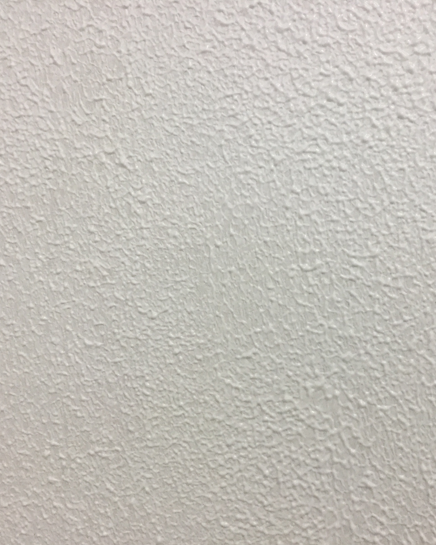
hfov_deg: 36.4
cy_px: 276
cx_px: 255
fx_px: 661
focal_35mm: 41
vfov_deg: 44.8
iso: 50
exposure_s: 1/33
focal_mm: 3.3
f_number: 2.4
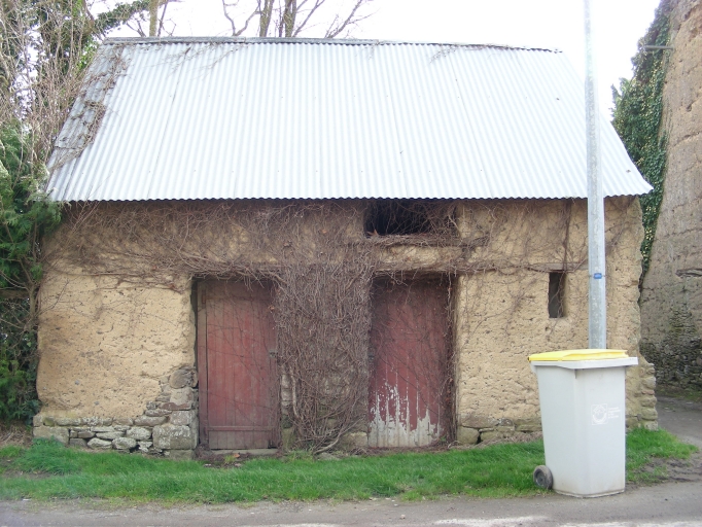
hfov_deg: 49.0
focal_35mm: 38
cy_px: 264
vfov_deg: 37.7
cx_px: 351
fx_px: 771
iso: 50
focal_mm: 6.3
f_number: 3.5
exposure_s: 1/105
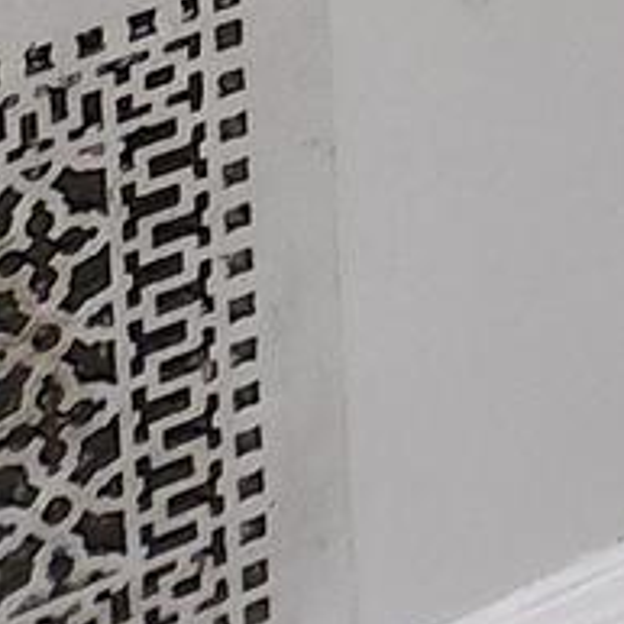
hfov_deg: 6.6
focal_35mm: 216
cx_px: 2428
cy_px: -1406
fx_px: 4405
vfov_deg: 7.0
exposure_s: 1/12
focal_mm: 5.4
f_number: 1.8
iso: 125
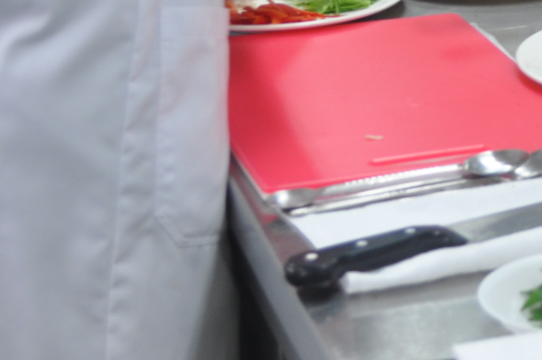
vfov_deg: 10.6
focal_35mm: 126
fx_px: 1895
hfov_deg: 15.1
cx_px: 820
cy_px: -142
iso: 400
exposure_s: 1/30
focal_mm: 24
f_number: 5.6
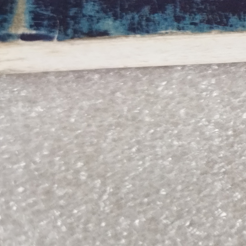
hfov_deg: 12.2
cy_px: 24
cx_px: 544
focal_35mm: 120
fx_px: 965
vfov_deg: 14.4
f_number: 1.79
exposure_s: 1/60
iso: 131
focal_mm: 4.71
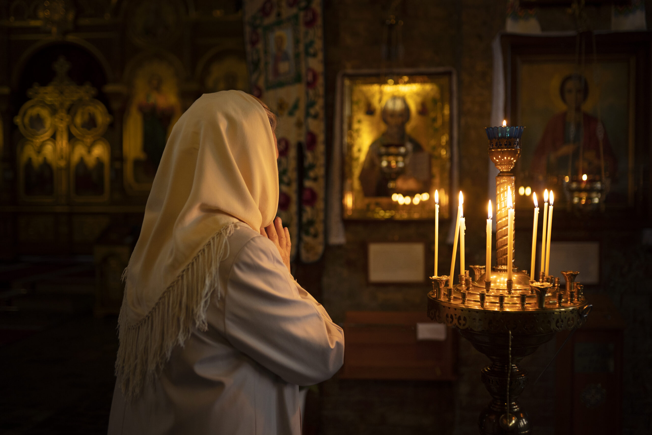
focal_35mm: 35
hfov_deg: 54.4
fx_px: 634
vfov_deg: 37.9
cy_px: 218
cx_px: 326
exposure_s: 1/200
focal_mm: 35
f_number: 1.6
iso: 1250
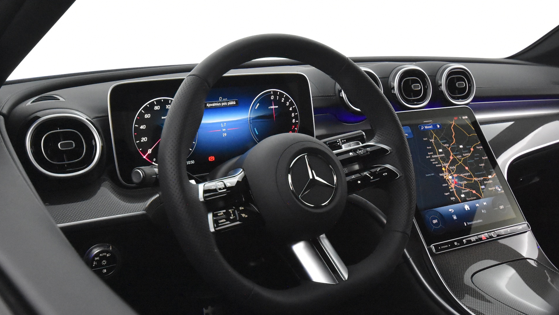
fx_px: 608
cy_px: 198
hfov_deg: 49.2
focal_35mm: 41
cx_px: 319
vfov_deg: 28.9
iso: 8000
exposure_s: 1/60
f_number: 5.6
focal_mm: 20
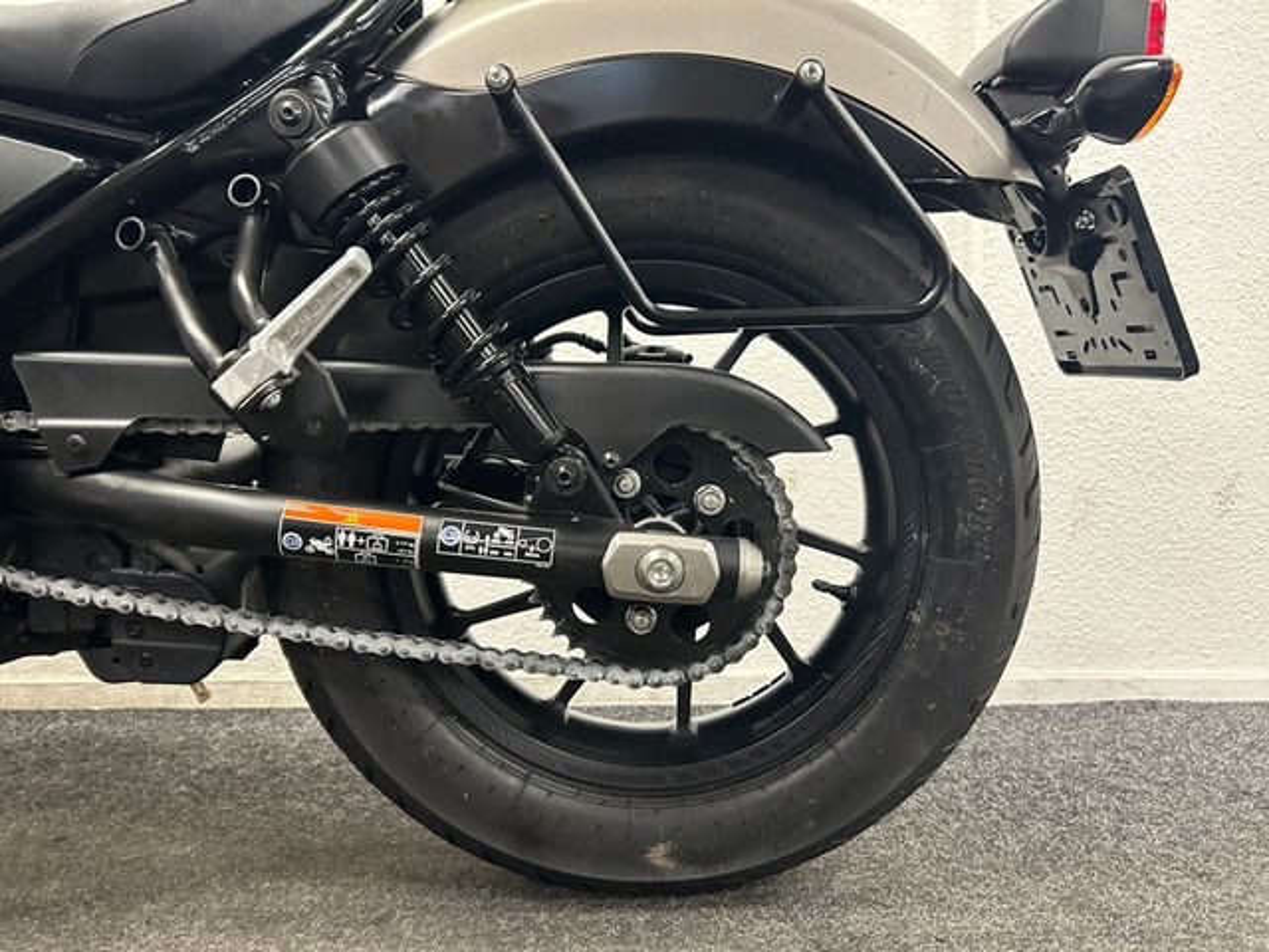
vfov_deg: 53.1
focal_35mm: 26
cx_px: 634
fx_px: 953
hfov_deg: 67.3
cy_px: 476
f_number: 1.5
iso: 400
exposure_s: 1/50
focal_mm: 5.7
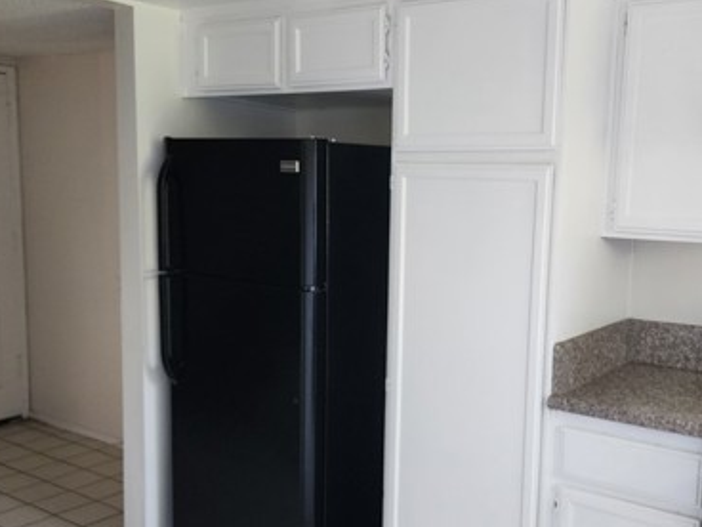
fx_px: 811
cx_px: 433
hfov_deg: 46.4
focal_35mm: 40
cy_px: 300
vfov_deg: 35.9
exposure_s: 1/120
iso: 500
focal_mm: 6.4
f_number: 1.8
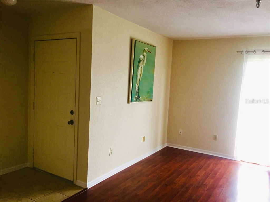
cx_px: 135
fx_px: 226
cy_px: 101
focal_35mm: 29
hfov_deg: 61.7
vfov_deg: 48.2
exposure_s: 1/30
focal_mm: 4.15
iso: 125
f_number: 2.2
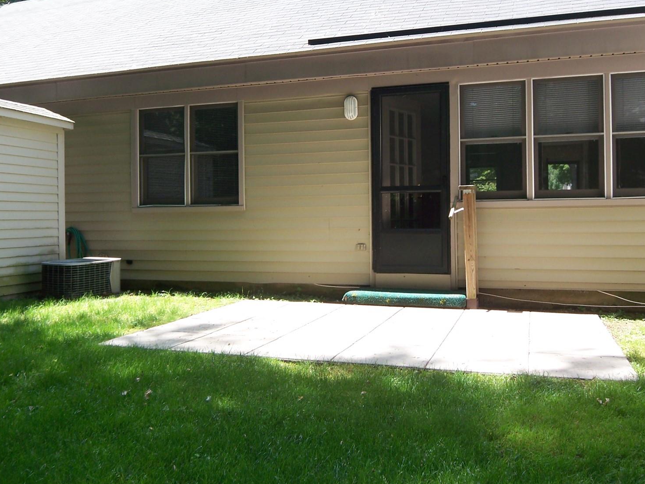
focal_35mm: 32
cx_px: 340
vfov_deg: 44.0
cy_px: 200
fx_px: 596
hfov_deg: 56.8
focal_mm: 3.8
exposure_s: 1/125
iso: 50
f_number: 2.8
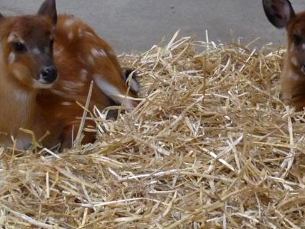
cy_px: 61
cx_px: 205
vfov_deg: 9.9
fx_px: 1313
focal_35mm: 149
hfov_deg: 13.2
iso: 400
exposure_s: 1/30
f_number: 3.2
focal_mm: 9.8
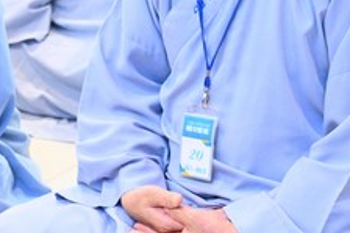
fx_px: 1350
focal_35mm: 139
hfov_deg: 14.8
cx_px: 164
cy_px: -39
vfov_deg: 9.7
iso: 12800
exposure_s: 1/160
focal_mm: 48
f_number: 4
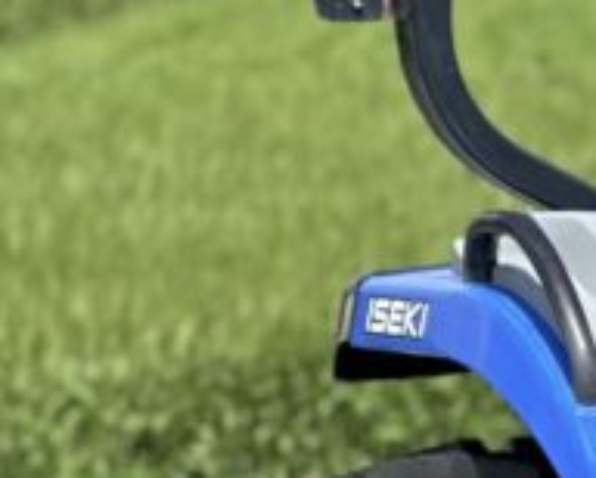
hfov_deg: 4.7
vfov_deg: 3.9
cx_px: 1366
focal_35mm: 400
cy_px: 670
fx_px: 7063
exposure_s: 1/525
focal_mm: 9
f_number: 2.8
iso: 32
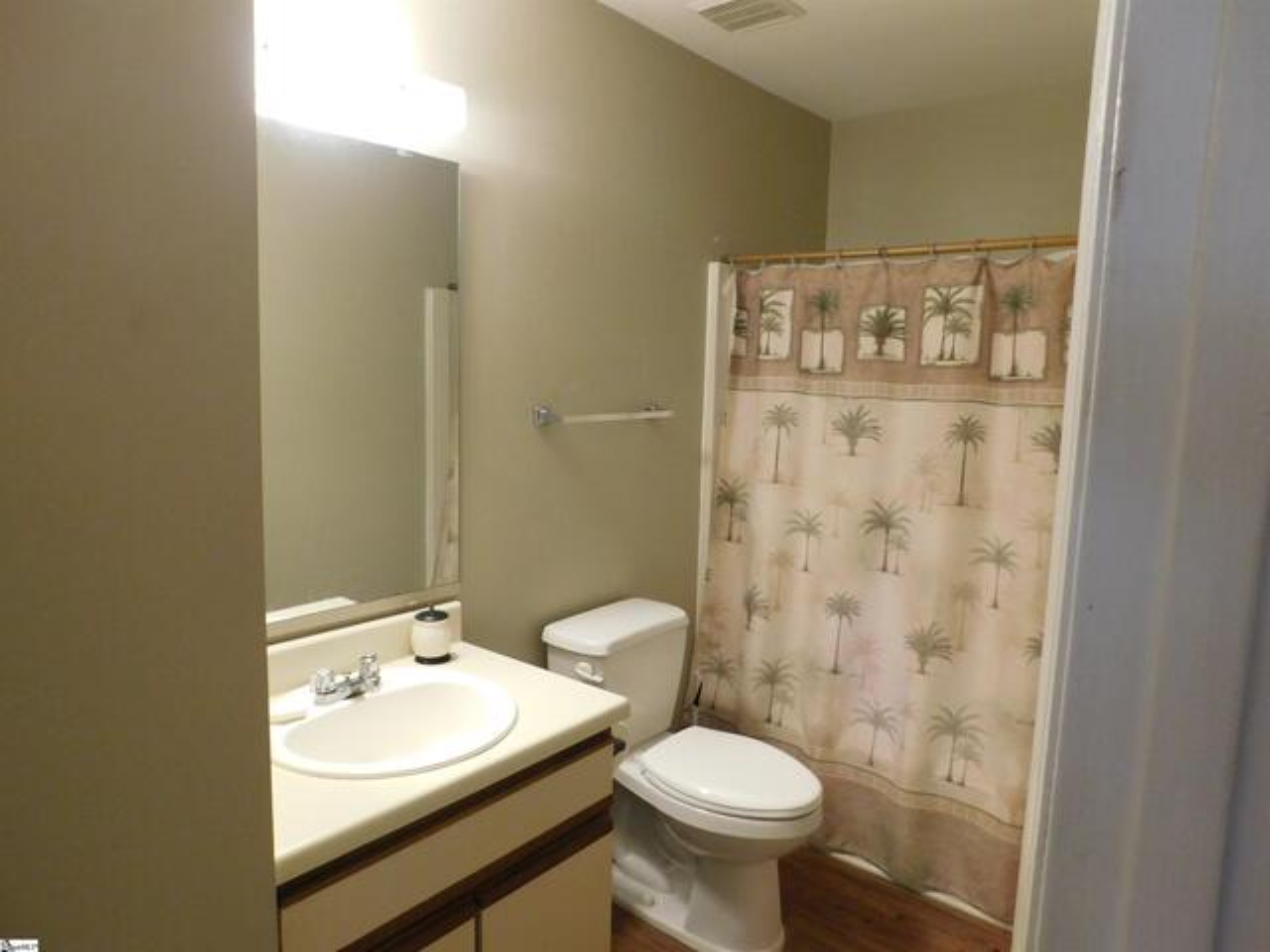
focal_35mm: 23
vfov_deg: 58.9
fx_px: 844
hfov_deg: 73.9
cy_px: 476
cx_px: 635
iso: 400
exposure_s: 1/15
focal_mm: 4
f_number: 3
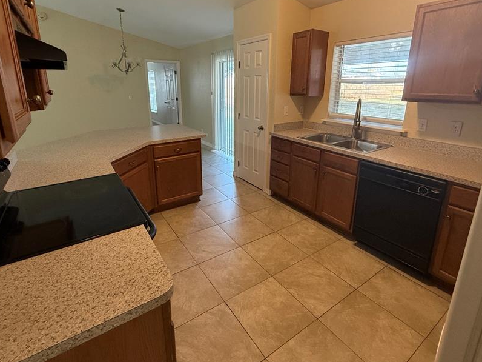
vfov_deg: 70.9
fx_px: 251
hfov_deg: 87.7
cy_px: 147
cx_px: 235
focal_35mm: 18
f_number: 2.2
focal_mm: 2.22
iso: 400
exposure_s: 1/120
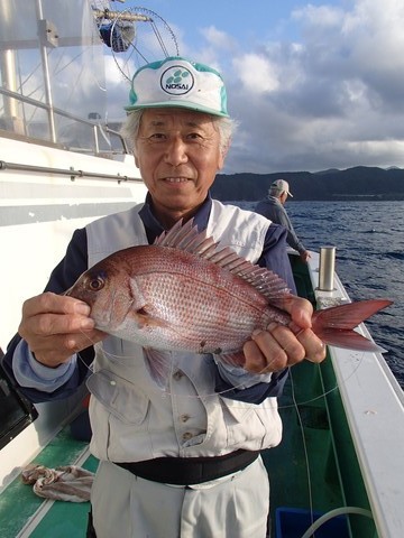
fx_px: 436
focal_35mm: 28
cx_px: 202
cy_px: 269
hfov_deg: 49.7
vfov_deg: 63.4
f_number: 3.9
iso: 100
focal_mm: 5
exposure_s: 1/500
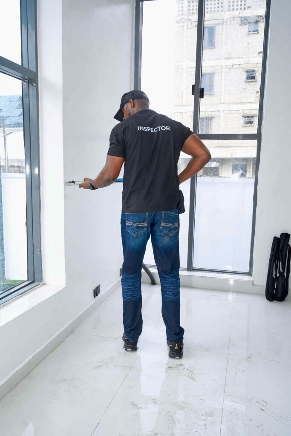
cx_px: 146
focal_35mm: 29
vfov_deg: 63.7
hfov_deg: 45.0
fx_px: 351
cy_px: 218
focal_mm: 29
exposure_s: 1/200
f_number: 6.3
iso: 1600
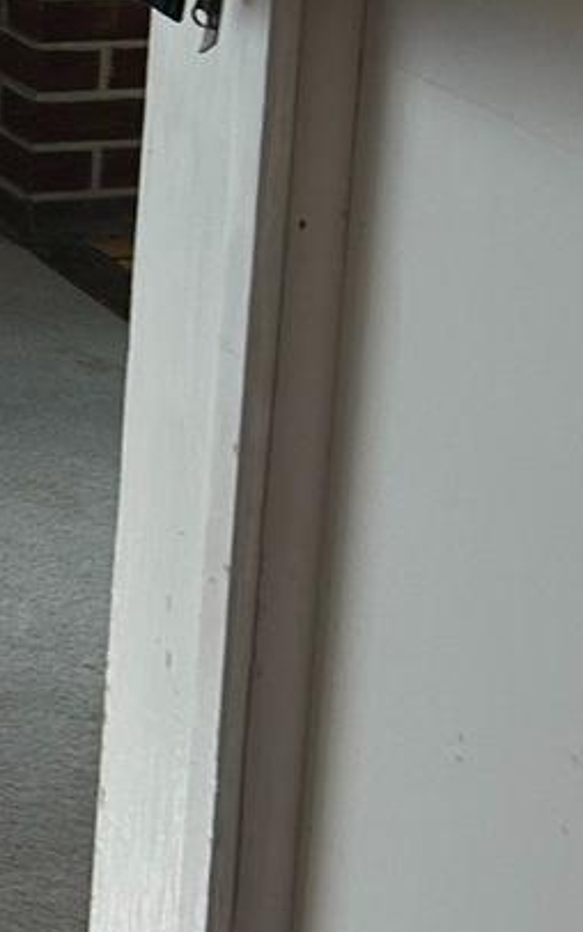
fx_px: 3531
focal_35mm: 139
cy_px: -374
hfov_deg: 8.2
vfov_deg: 14.2
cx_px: -1065
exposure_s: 1/274
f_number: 1.5
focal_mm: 5.7
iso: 40
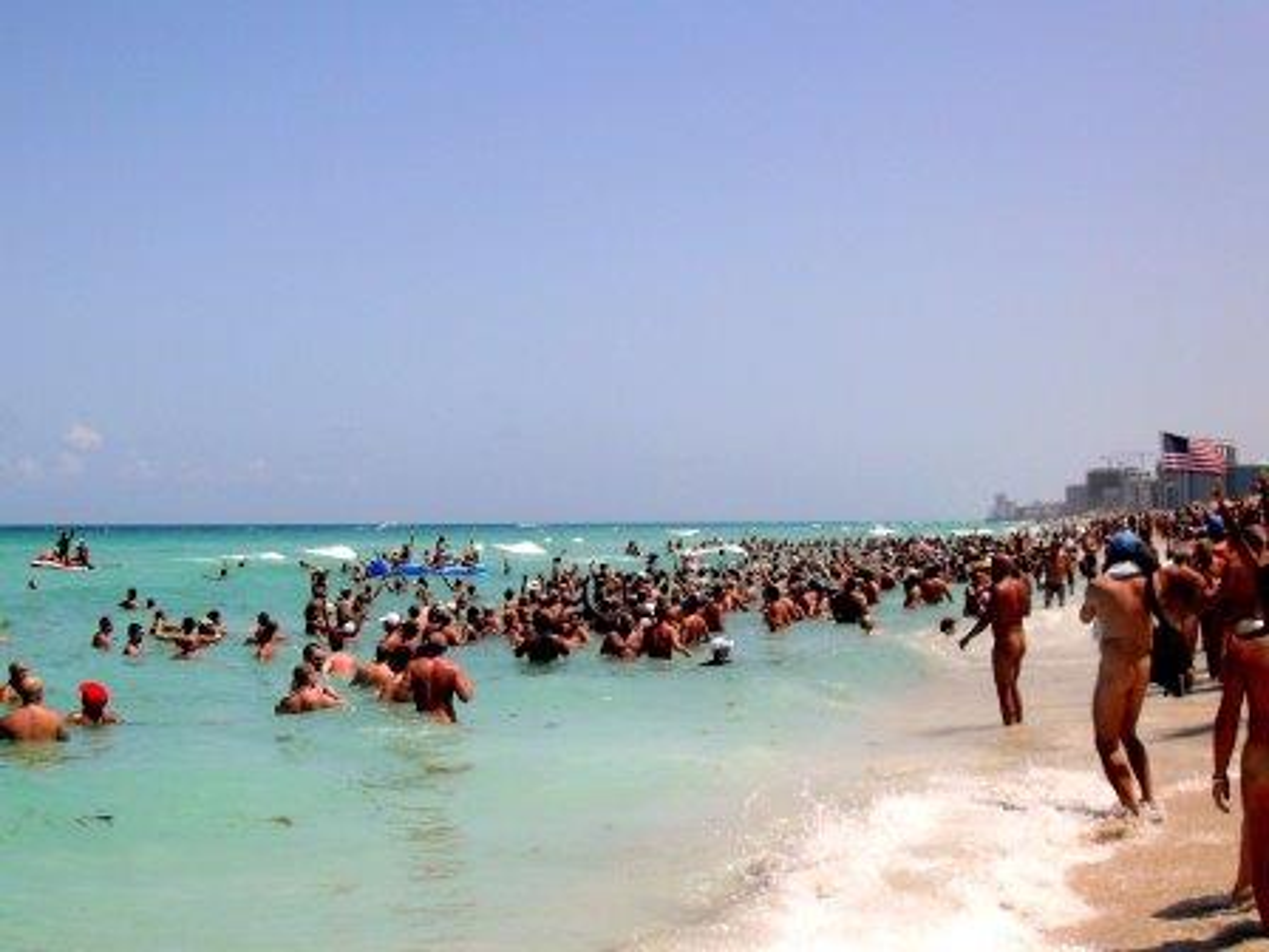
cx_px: 634
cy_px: 476
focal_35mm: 37
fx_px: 1356
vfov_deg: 38.7
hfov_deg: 50.1
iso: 80
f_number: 8.9
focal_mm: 6.3
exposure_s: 1/250
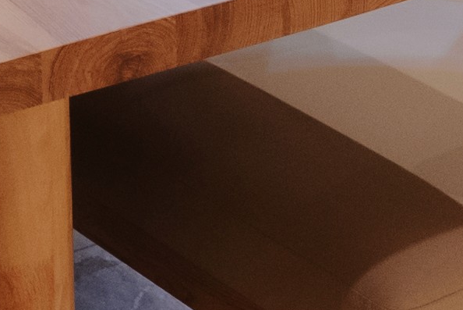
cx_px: 394
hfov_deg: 9.8
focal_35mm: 208
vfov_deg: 6.1
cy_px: -630
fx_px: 2682
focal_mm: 29.2
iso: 2000
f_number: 4.5
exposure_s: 1/40
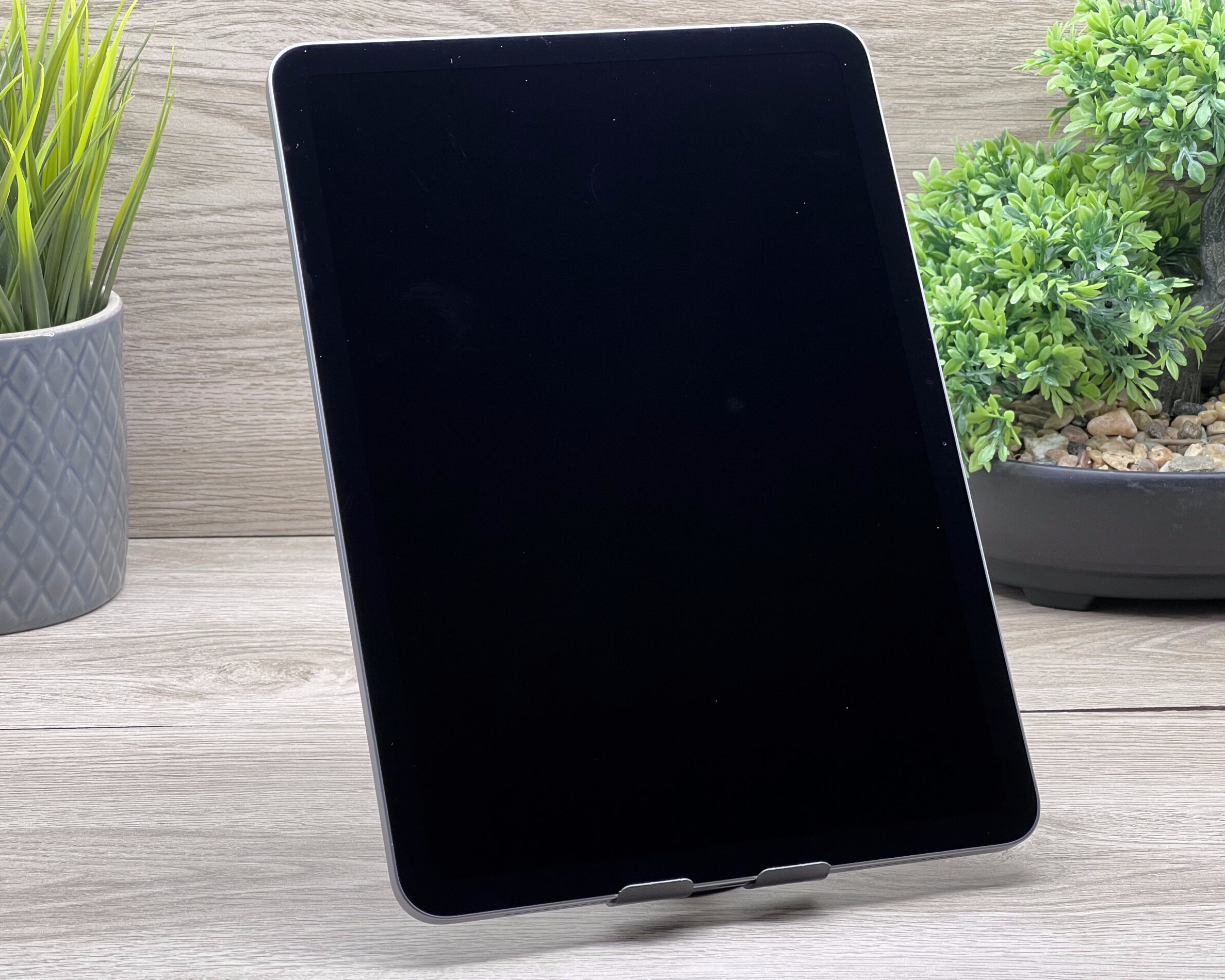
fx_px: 2937
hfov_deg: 23.6
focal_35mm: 81
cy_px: 492
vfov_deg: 18.9
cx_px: 610
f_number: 2.8
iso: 160
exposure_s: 1/100
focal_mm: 9
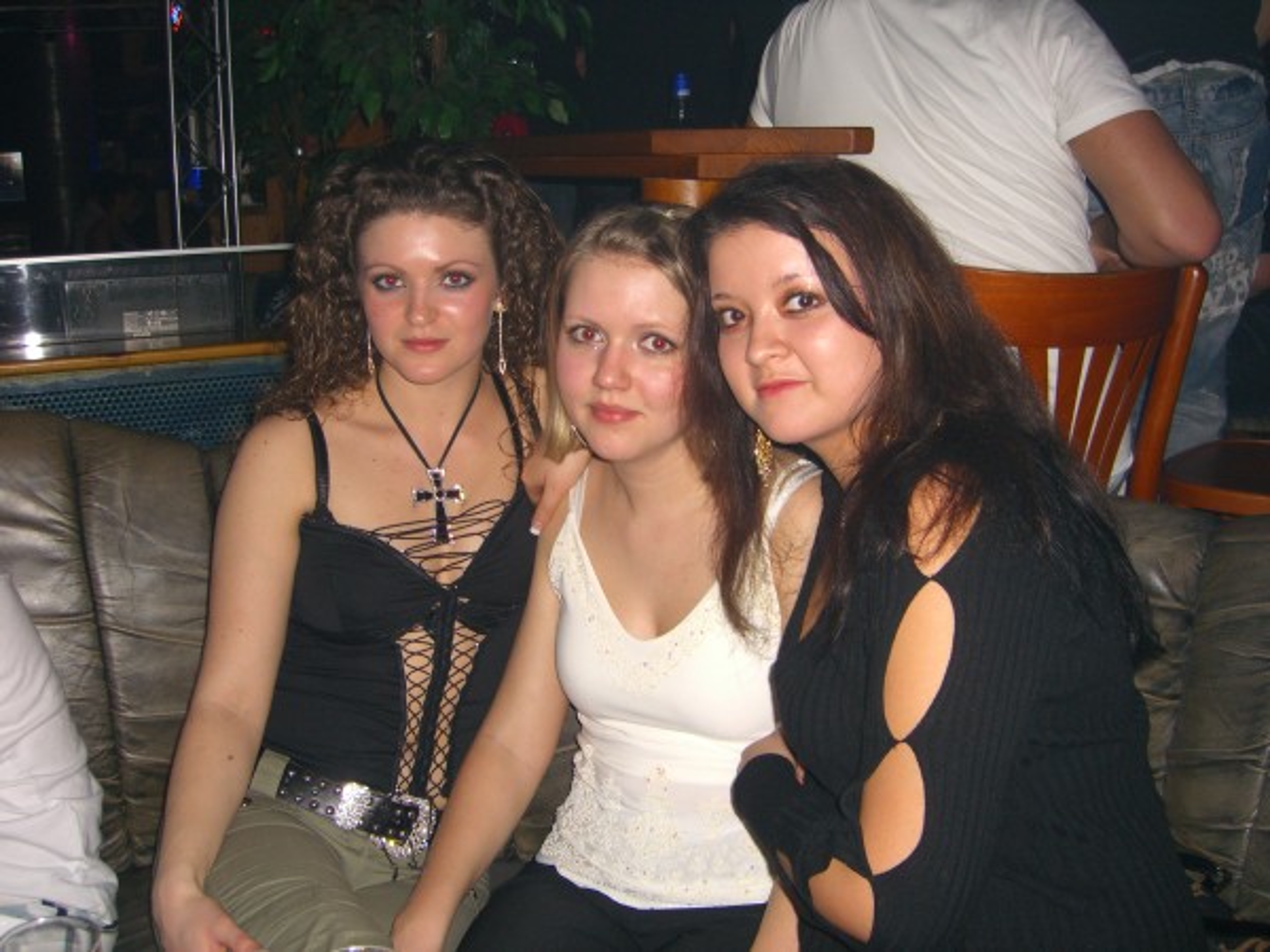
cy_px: 476
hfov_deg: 49.0
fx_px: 1394
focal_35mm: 38
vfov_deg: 37.7
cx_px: 635
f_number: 2.8
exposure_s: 1/60
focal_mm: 7.9
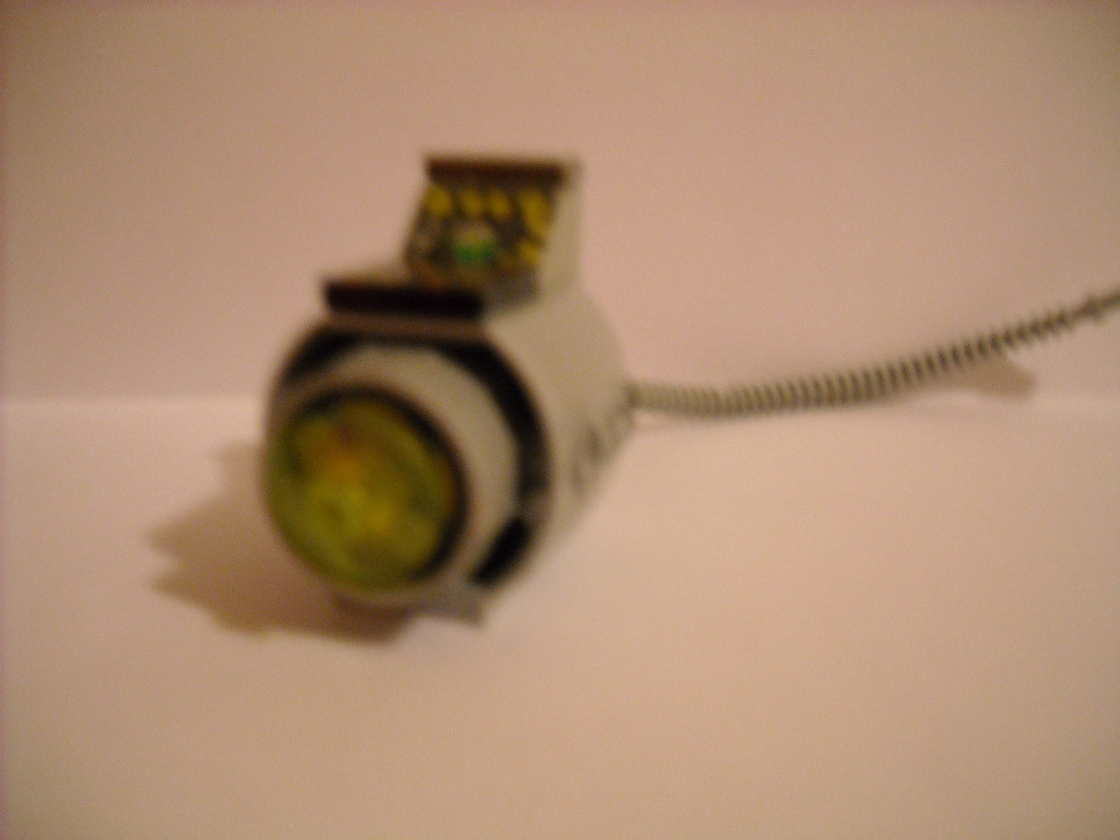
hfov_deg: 52.6
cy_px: 420
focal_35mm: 35
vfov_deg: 40.7
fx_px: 1132
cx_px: 560
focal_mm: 5.7
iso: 400
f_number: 2.8
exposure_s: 1/8
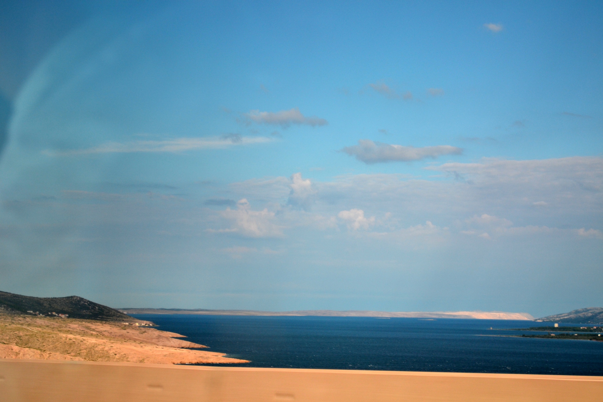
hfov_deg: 24.6
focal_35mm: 82
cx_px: 302
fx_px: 1382
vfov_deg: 16.6
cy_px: 201
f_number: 5.6
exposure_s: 1/125
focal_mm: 55
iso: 320
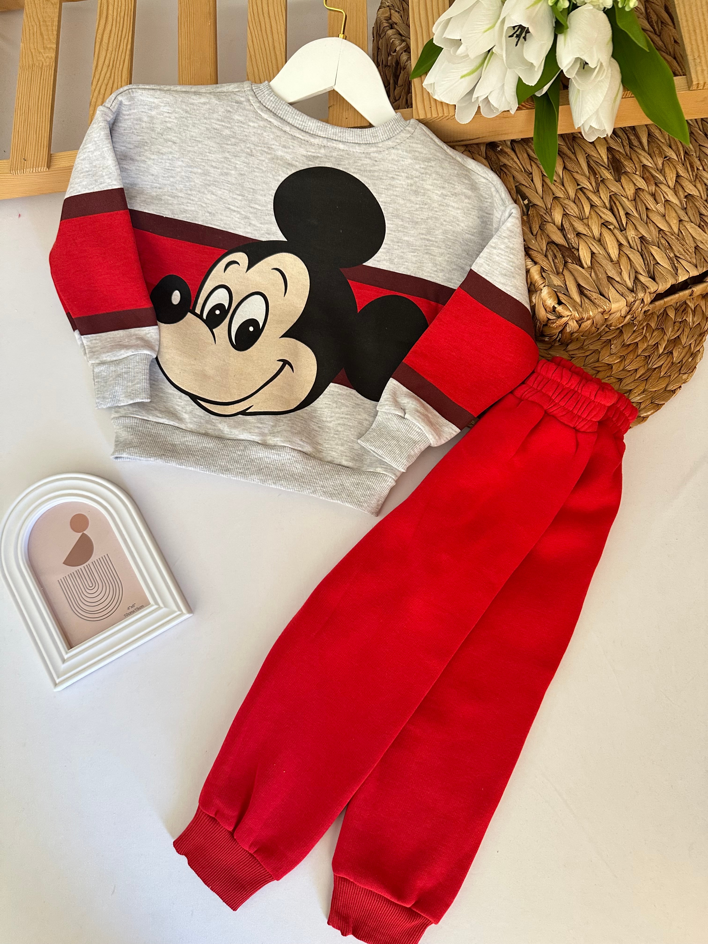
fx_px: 654
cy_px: 472
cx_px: 354
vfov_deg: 71.6
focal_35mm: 24
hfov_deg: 56.8
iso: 250
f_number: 1.78
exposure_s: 1/60
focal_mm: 6.86
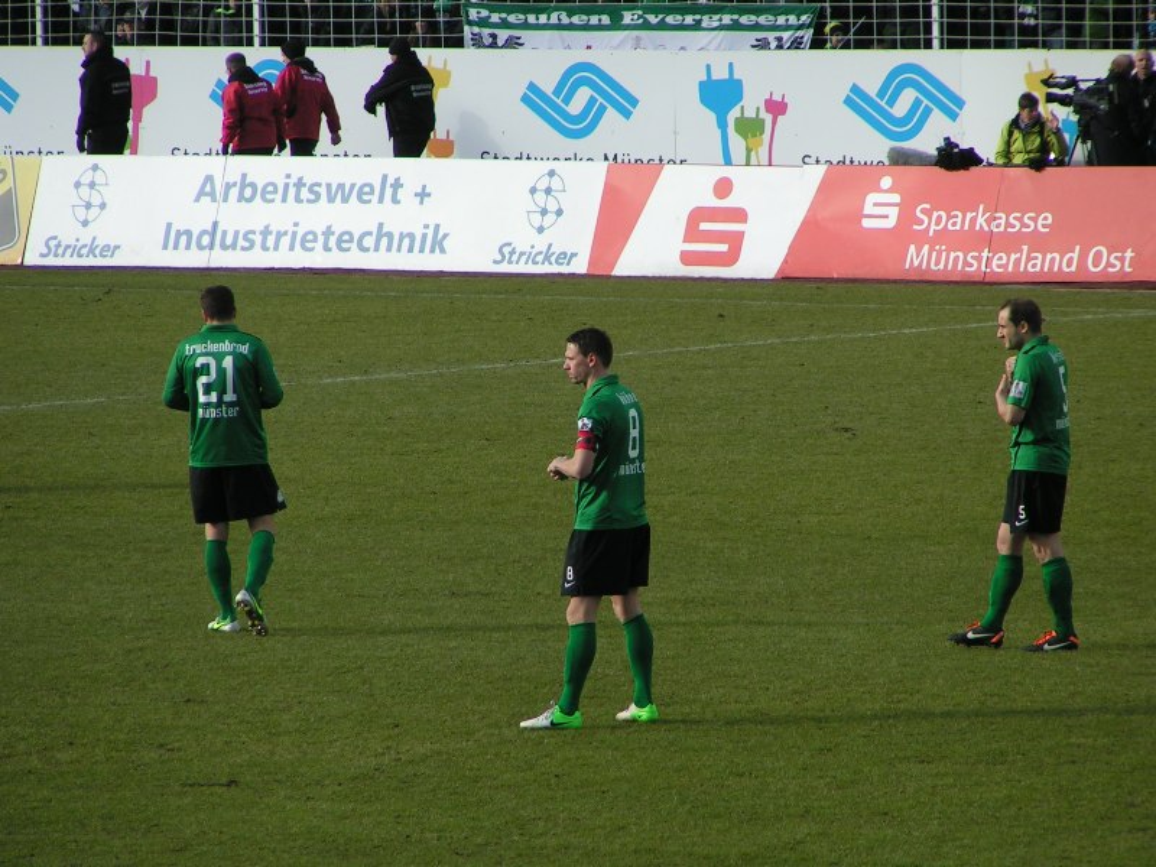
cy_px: 434
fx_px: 12690
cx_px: 578
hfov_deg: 5.2
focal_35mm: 380
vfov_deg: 3.9
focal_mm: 58
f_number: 4
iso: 50
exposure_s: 1/500
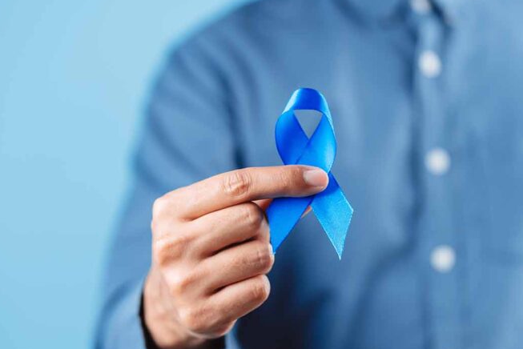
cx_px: 184
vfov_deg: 12.2
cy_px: 198
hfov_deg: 18.2
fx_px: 1628
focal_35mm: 112
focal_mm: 85
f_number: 2.8
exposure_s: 1/200
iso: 125
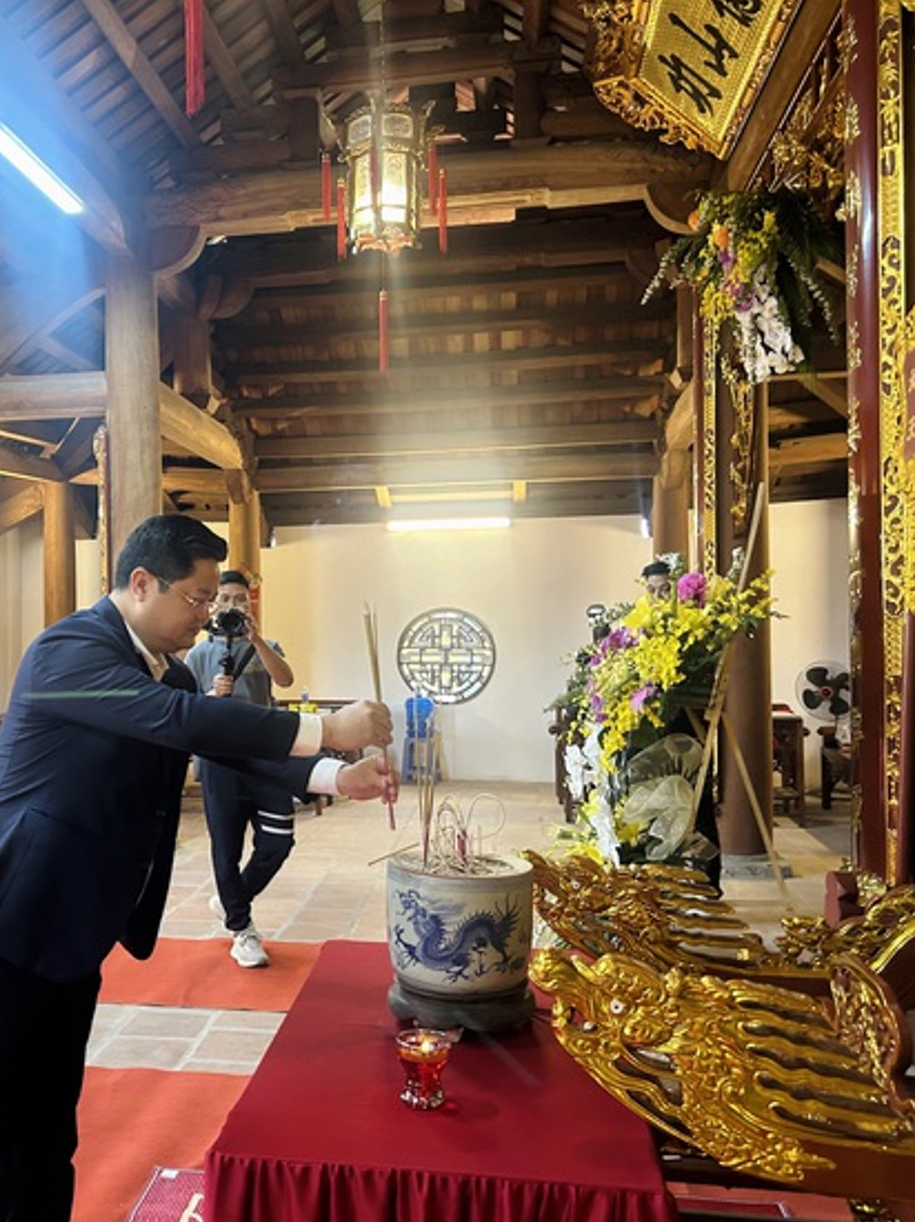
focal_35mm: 35
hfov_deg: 39.8
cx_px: 255
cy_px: 614
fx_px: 1234
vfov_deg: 52.6
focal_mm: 5.7
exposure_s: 1/50
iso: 160
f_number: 1.5
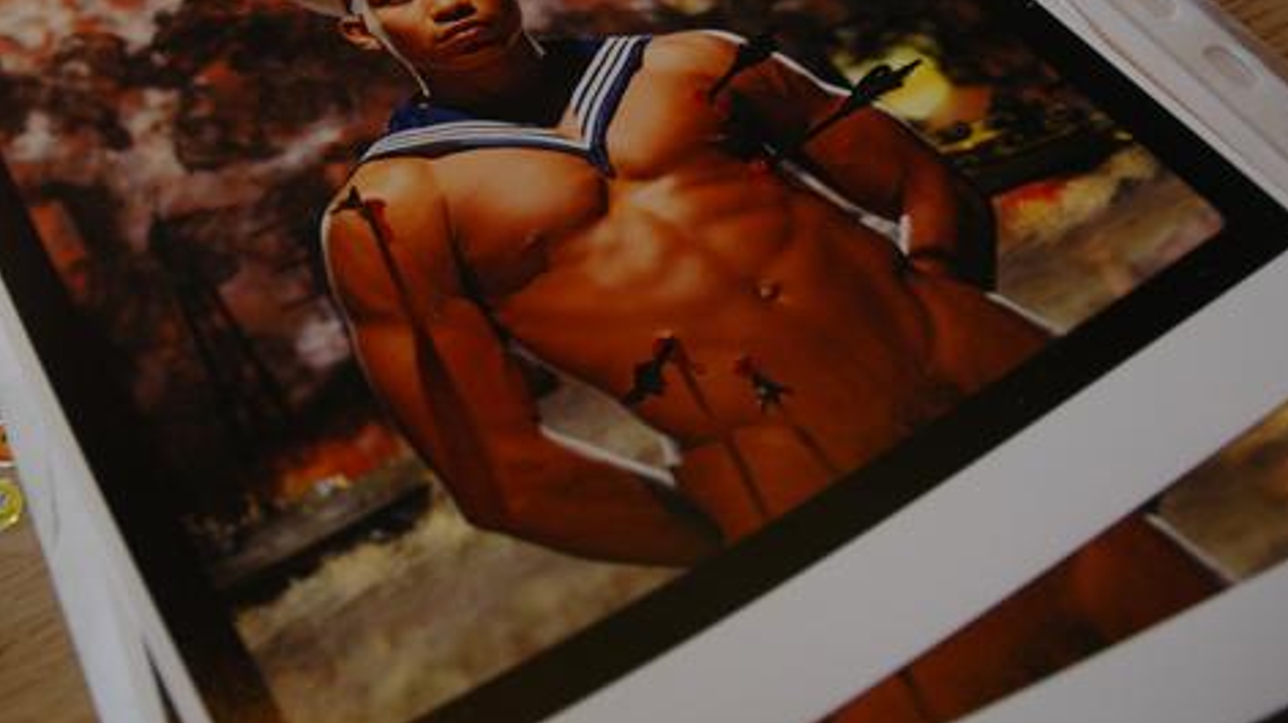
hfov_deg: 44.0
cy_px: 250
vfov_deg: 25.8
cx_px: 434
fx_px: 1570
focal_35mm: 46
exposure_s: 1/15
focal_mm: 18
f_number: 3.5
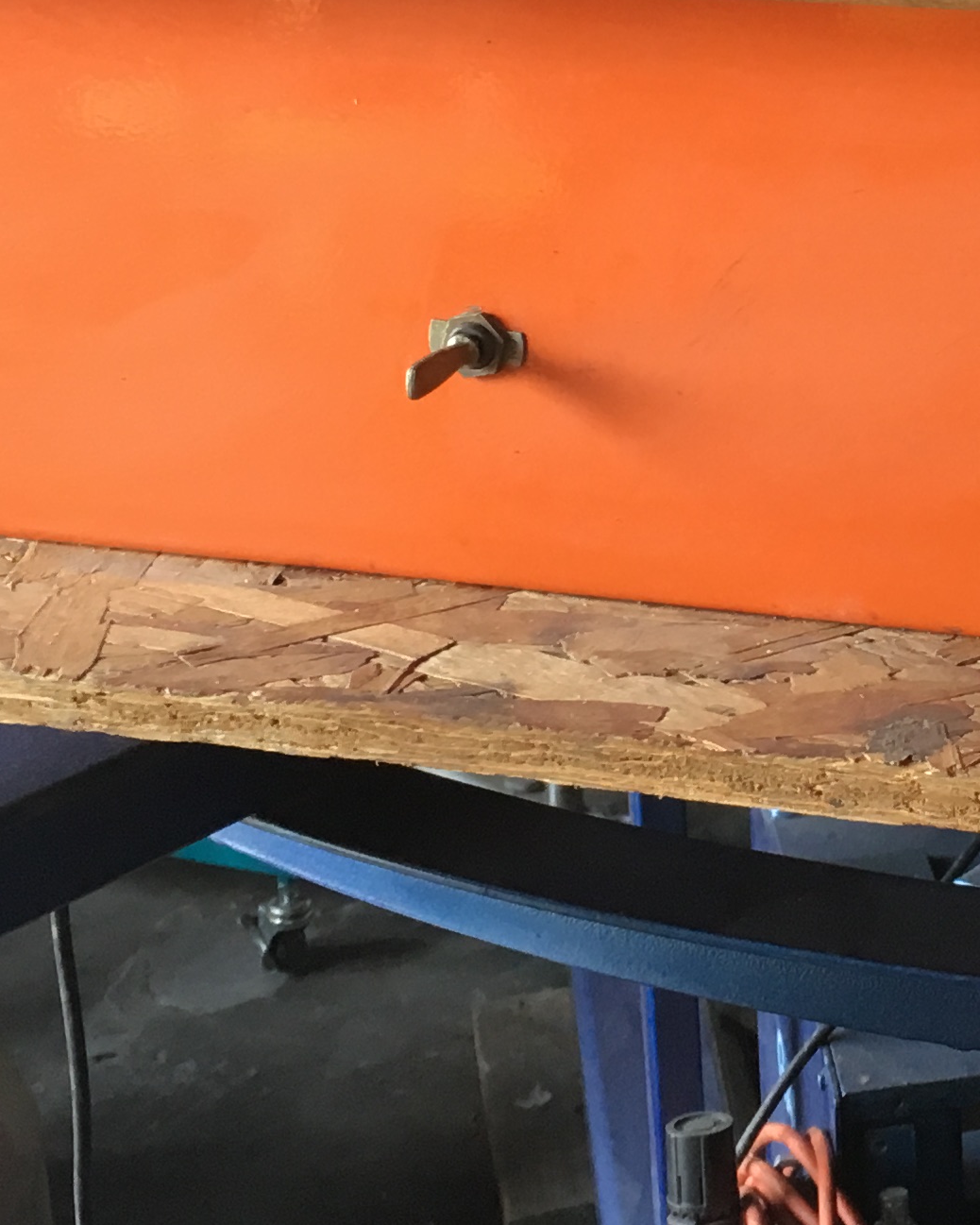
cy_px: 140
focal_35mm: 88
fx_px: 3190
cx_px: 1131
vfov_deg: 21.3
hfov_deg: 16.8
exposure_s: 1/30
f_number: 2.2
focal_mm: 4.15
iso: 40
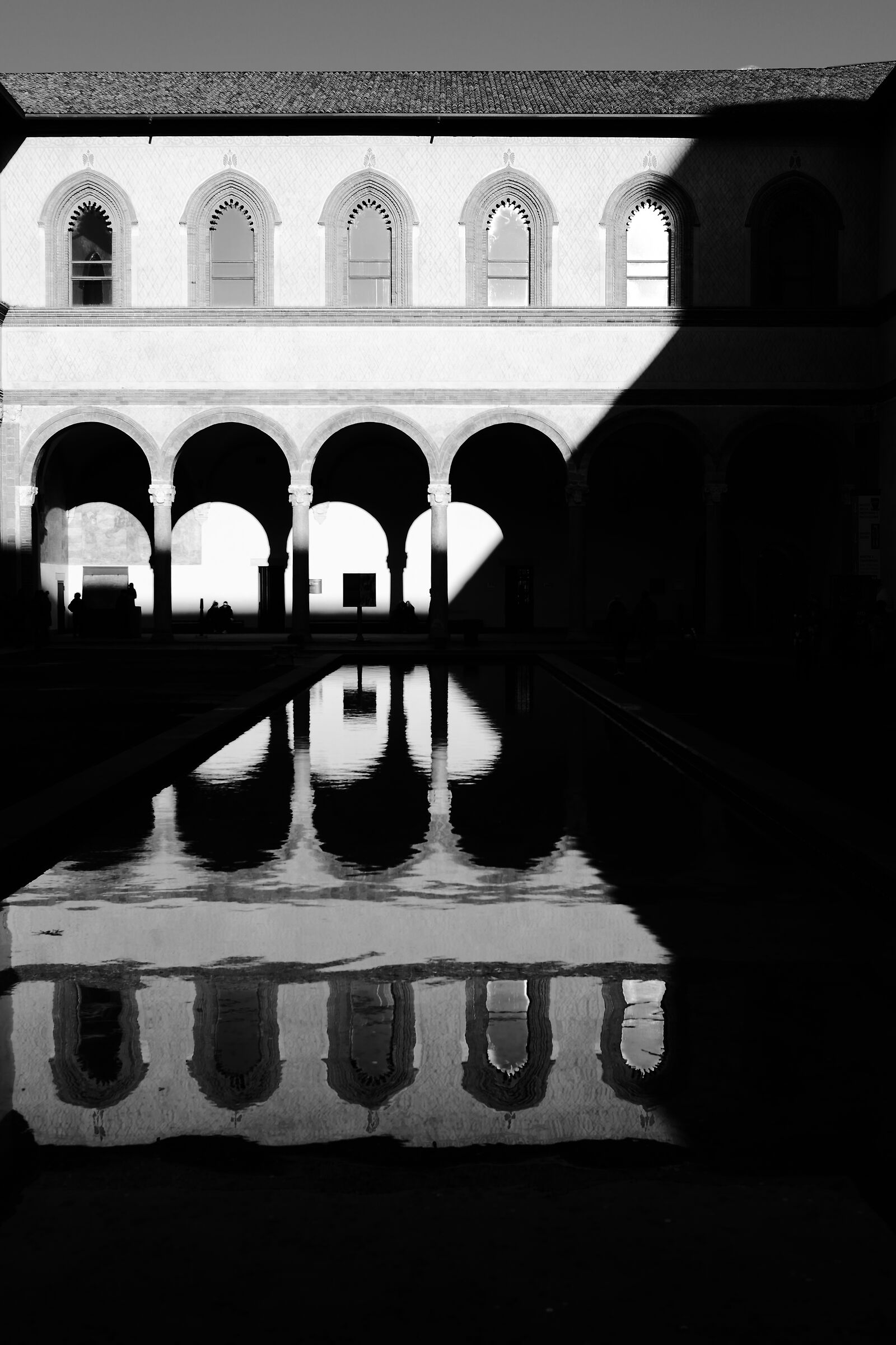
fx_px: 1531
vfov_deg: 47.4
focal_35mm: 41
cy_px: 672
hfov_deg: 32.6
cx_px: 448
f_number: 8
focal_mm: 27
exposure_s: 1/240
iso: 200
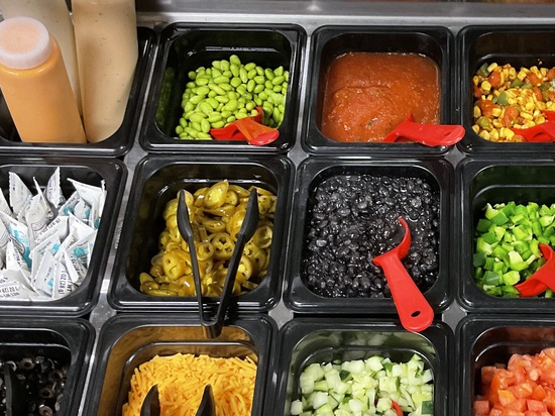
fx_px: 865
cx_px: 451
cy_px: 219
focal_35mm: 54
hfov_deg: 34.4
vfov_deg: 27.0
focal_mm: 3
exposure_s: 1/60
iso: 200
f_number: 1.8
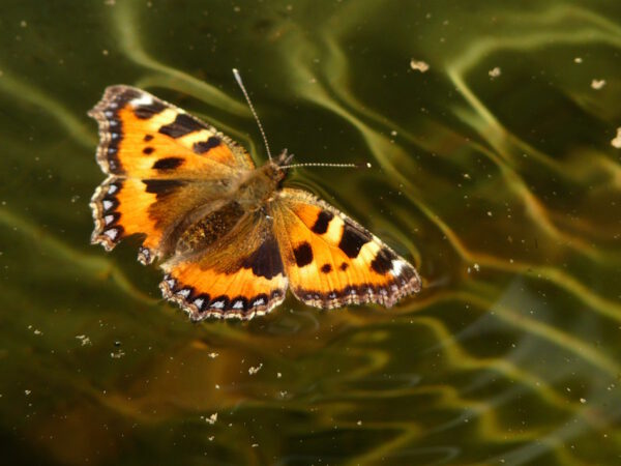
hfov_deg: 3.1
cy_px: 233
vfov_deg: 2.3
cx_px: 310
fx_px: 11517
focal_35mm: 642
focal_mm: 82.7
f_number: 4.2
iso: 100
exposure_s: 1/250
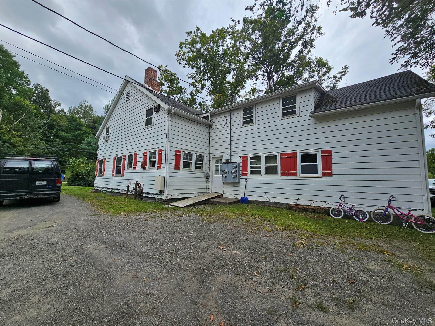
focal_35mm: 13
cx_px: 218
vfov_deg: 89.9
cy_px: 163
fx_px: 163
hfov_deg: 106.2
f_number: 2.2
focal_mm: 2.2
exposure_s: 1/679
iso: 50
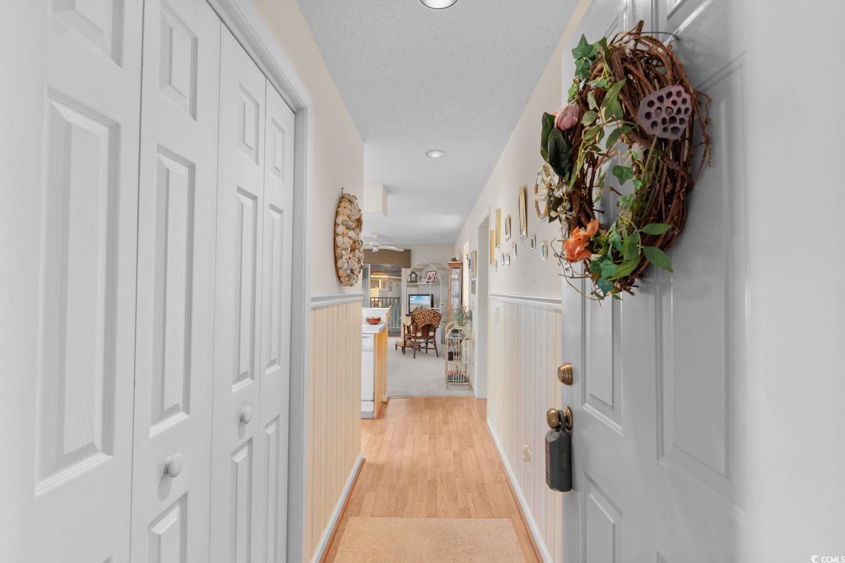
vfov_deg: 70.4
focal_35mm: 17
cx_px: 422
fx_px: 399
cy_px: 282
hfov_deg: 93.3
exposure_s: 1/2
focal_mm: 11.5
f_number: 4.8
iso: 100
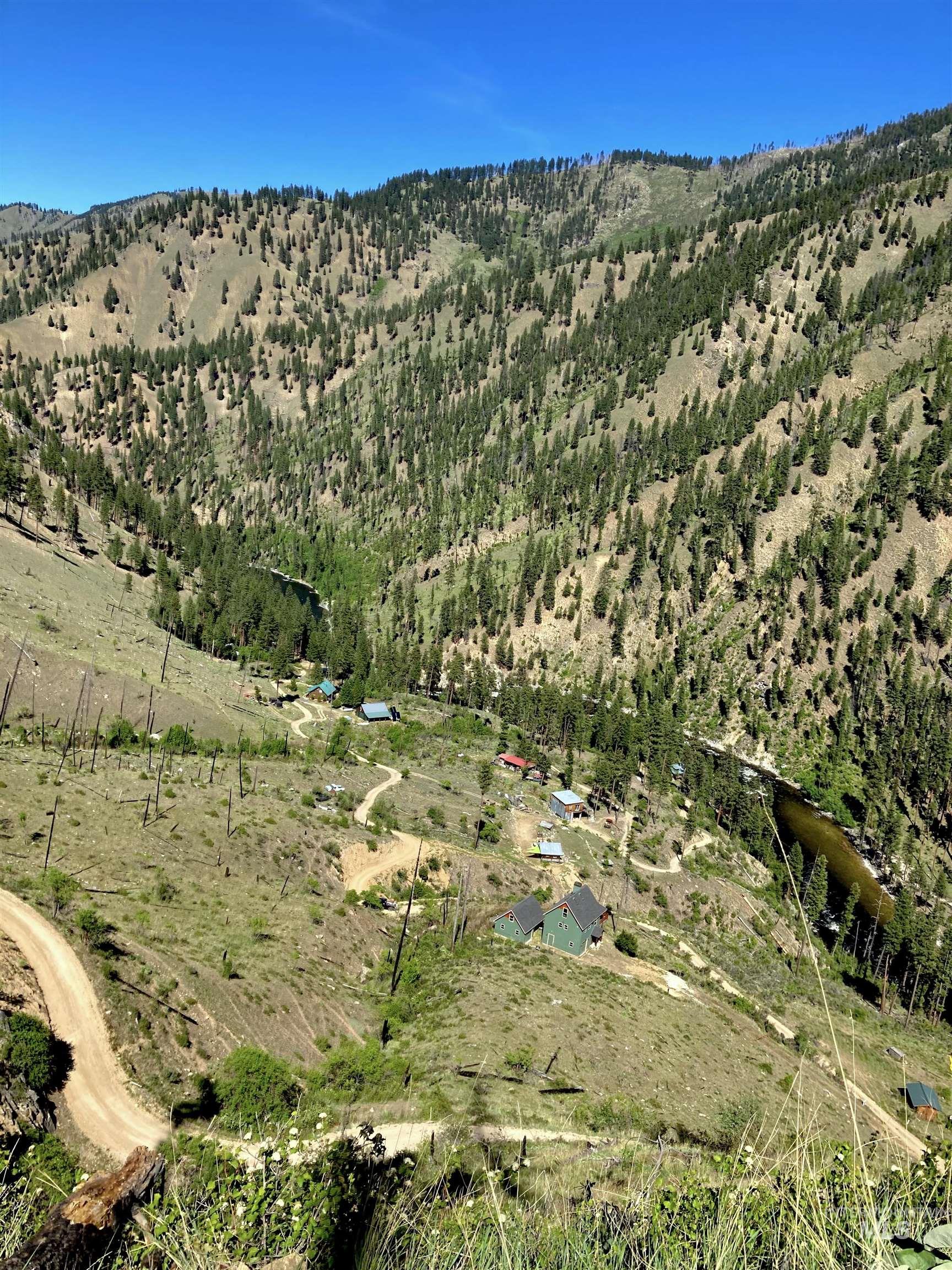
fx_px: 1027
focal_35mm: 28
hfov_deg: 49.7
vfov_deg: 63.4
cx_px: 476
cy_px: 635
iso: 20
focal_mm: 3.99
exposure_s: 1/1517
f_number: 1.8
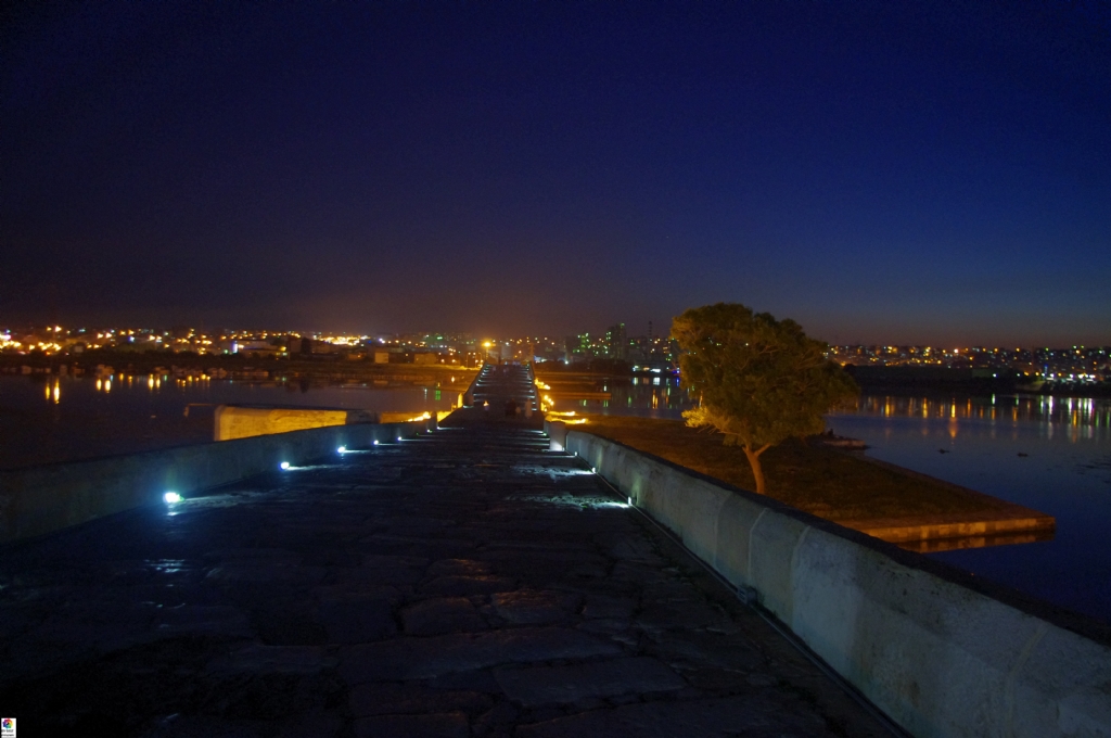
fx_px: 832
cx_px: 556
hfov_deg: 67.4
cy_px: 369
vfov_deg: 47.8
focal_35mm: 27
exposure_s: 1/3.33
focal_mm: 18
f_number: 3.5
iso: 1100
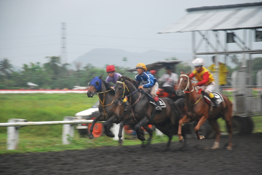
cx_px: 131
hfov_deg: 13.0
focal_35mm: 158
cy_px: 88
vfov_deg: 8.7
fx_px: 1148
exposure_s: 1/80
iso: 800
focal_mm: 105
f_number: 5.6
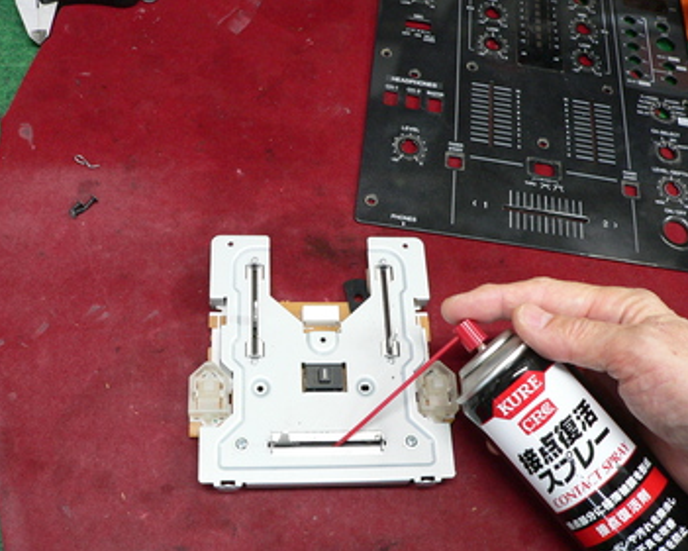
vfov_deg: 39.2
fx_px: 774
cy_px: 274
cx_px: 335
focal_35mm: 38
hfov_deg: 47.9
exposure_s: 1/15
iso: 200
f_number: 2.8
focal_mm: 6
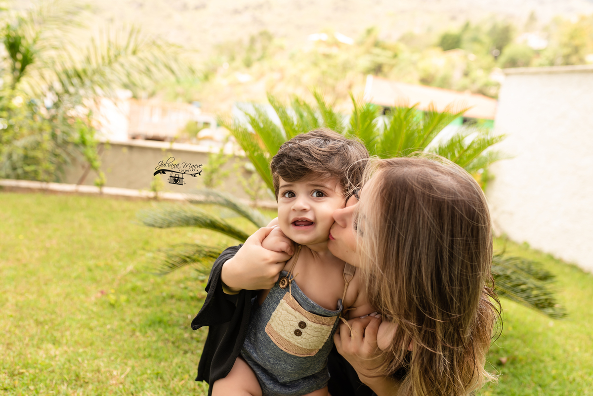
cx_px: 296
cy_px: 198
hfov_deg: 54.4
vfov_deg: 37.9
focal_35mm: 35
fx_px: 577
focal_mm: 35
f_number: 3.5
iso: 125
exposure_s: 1/200
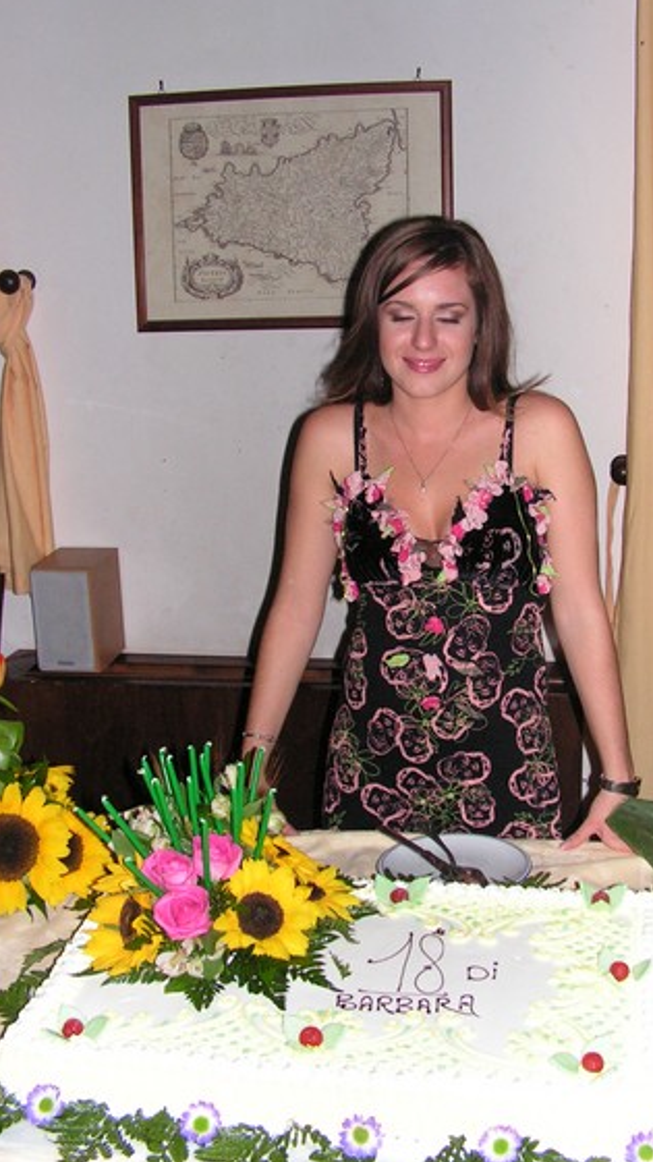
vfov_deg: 48.4
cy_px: 564
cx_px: 398
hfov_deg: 28.3
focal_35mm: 42
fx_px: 1293
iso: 200
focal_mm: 6
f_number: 3.2
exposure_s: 1/40
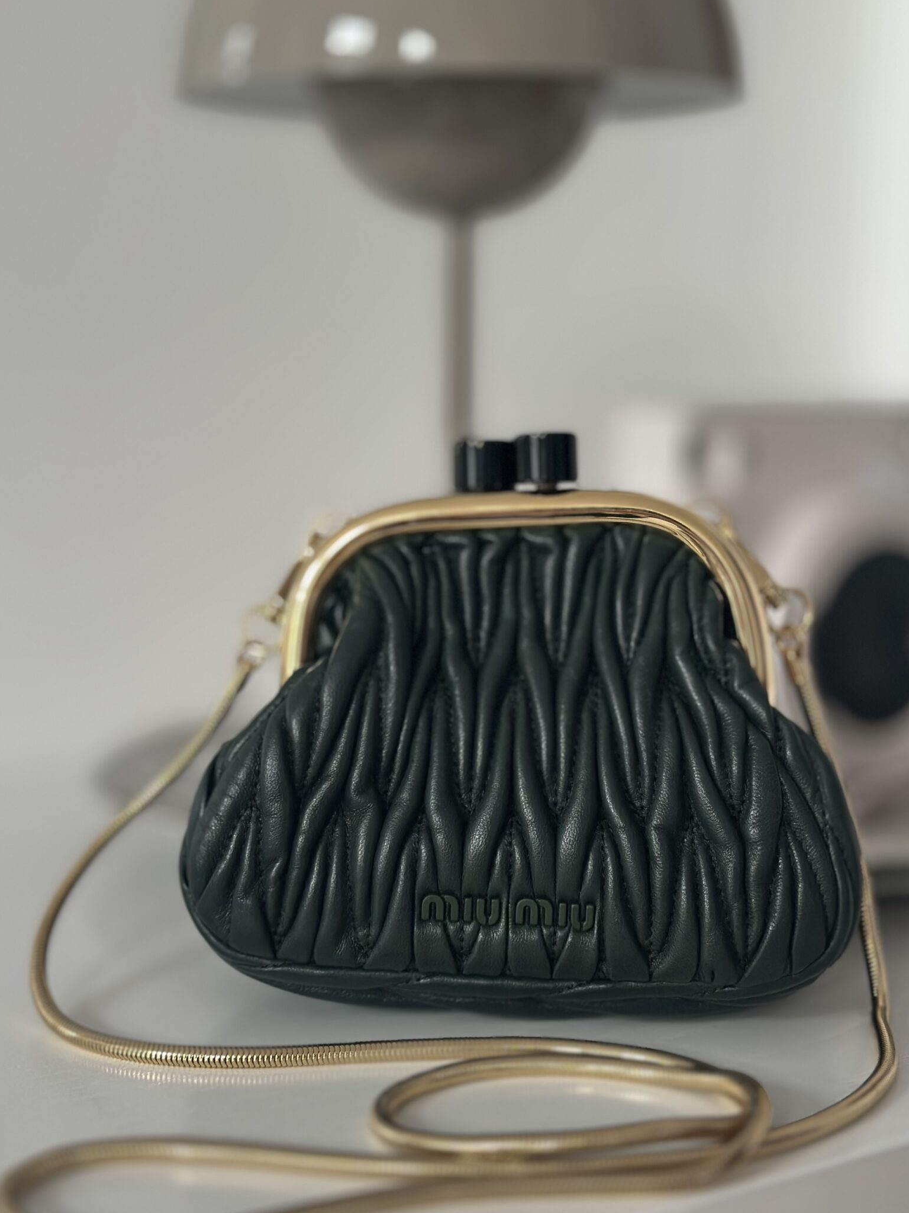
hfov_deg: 24.4
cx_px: 454
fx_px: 2101
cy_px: 550
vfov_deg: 32.2
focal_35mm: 60
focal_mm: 6.86
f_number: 1.78
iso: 125
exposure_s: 1/95
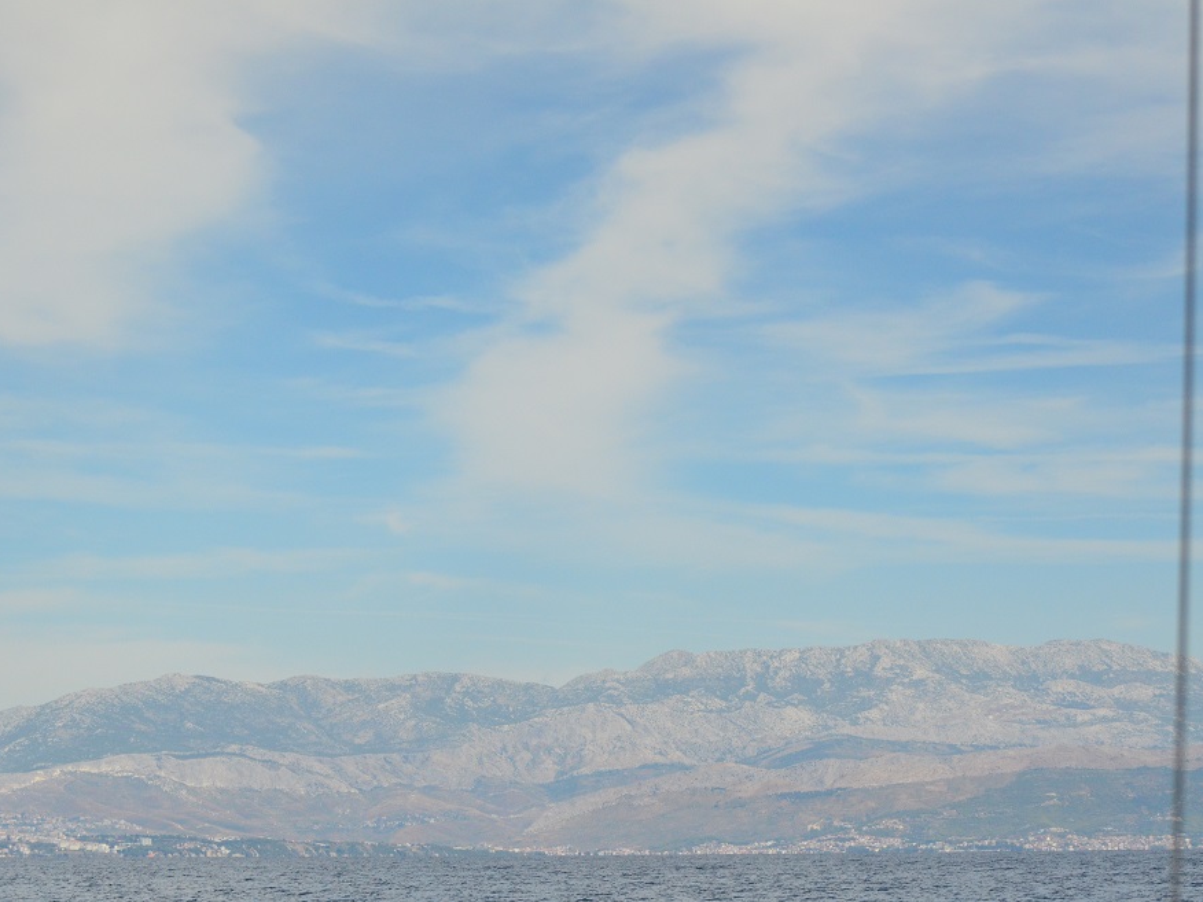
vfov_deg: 12.9
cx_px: 585
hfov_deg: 17.1
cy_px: 452
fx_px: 3997
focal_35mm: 115
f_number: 5.6
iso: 1000
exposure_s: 1/8000
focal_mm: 70
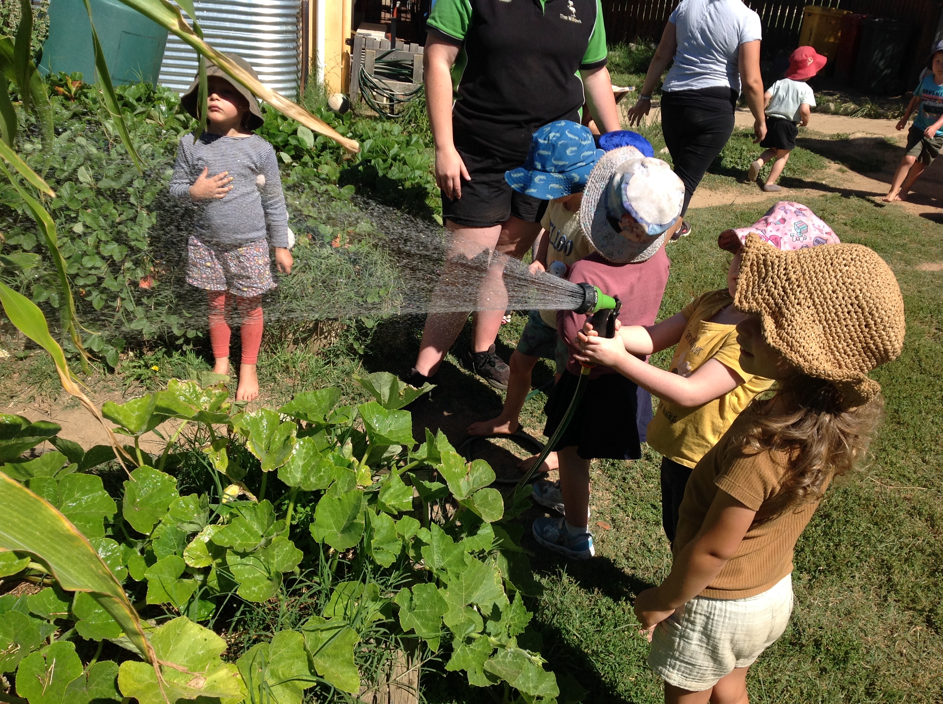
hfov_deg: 52.7
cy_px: 352
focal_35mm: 35
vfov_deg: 40.6
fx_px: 952
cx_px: 472
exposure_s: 1/1779
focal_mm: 4.28
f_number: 2.4
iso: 50
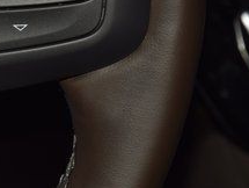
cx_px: -17
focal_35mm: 300
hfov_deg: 6.6
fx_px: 2162
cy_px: -52
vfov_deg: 4.9
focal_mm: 70
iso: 100
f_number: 8
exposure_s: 1/125
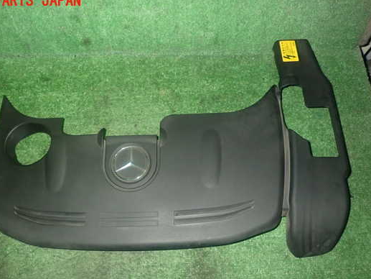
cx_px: 166
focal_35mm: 29
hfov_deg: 61.5
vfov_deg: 48.2
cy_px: 154
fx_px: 311
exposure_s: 1/30
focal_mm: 4.5
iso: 640
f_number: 5.6
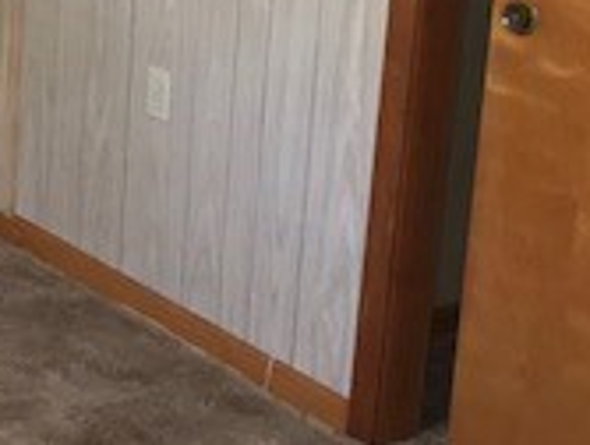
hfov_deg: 16.3
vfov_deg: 13.7
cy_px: 11
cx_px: -364
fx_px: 1828
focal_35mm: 107
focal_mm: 3.99
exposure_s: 1/16
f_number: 1.8
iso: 100
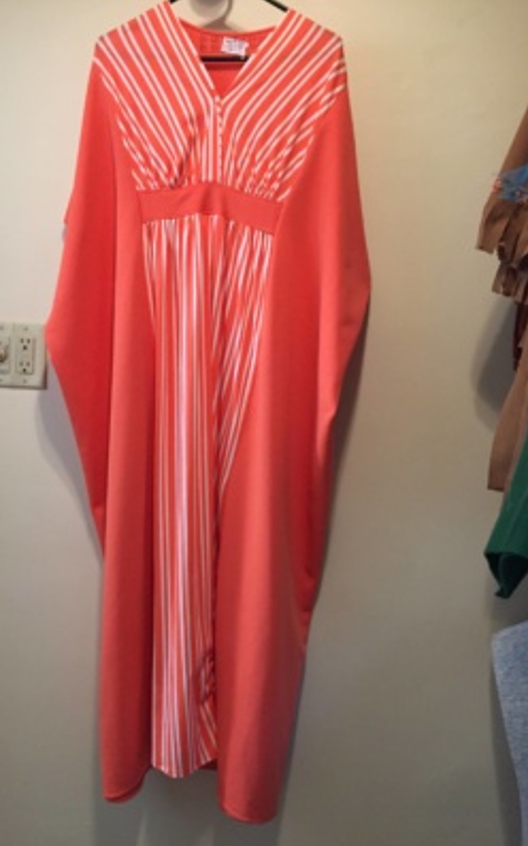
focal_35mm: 31
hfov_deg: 40.4
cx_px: 217
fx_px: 714
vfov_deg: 61.2
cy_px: 424
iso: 200
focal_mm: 4.15
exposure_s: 1/30
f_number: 2.2
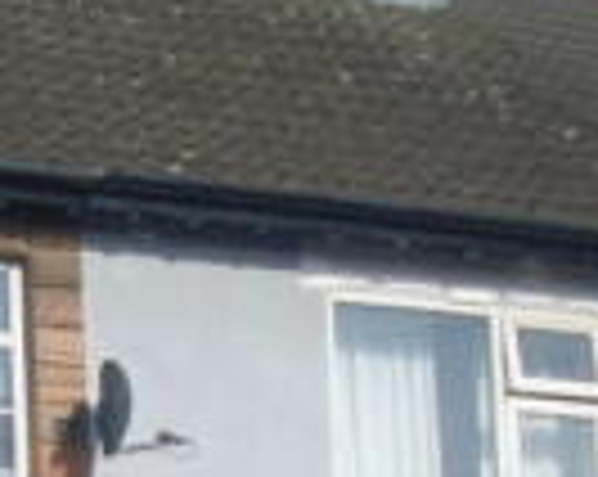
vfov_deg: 7.3
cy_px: 641
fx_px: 3711
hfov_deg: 9.0
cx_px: -312
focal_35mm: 210
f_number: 8.7
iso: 80
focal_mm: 8.1
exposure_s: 1/250
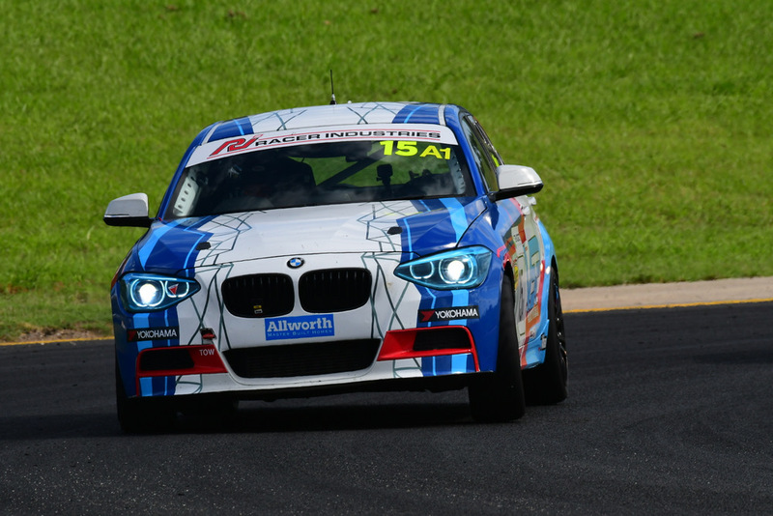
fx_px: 15465
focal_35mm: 720
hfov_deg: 2.9
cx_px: 386
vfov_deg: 1.9
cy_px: 258
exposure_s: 1/640
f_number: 13
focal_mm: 480
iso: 500
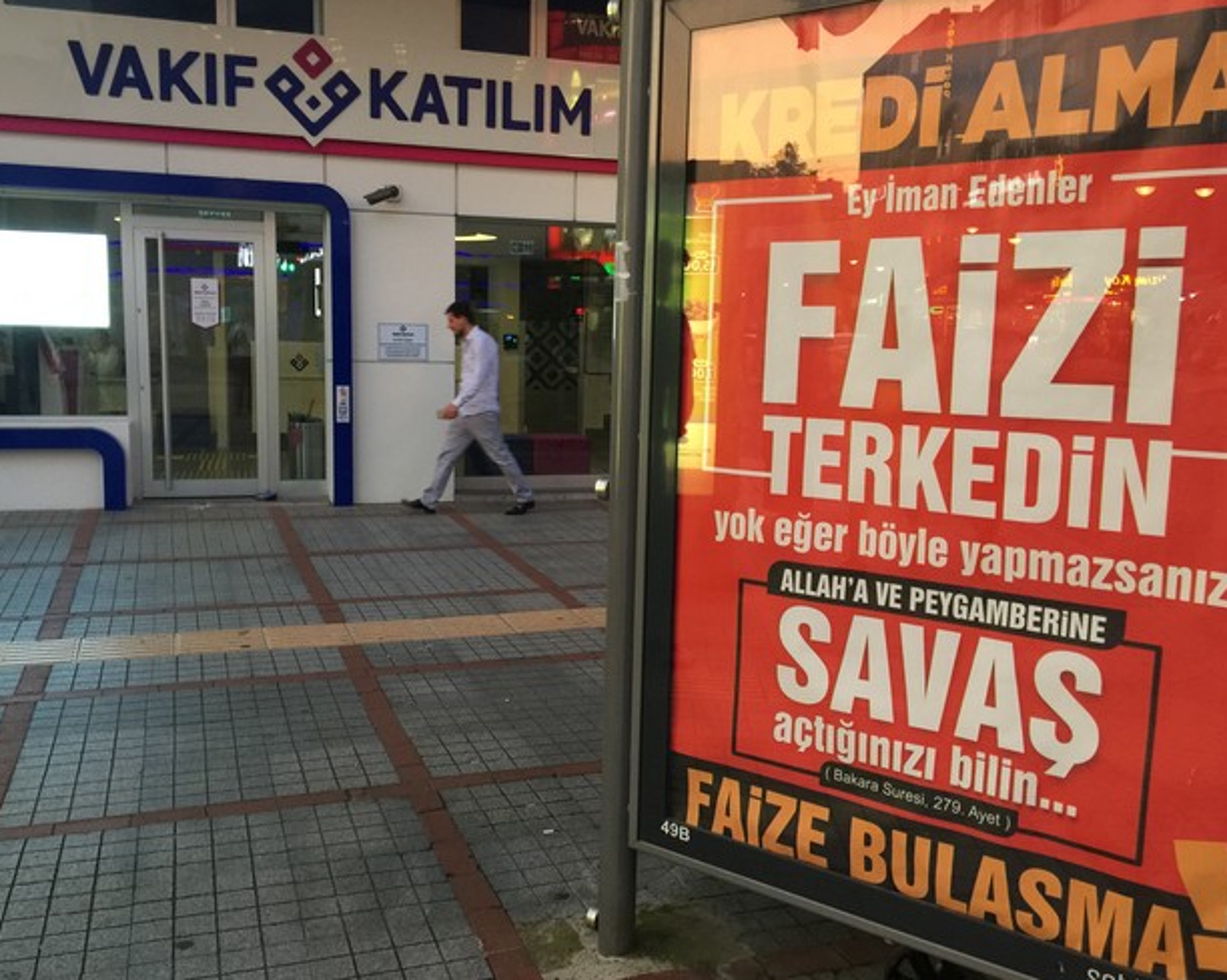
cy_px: 489
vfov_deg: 47.1
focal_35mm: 31
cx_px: 593
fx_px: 1125
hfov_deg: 57.2
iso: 100
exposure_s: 1/17
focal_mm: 4.15
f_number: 2.2
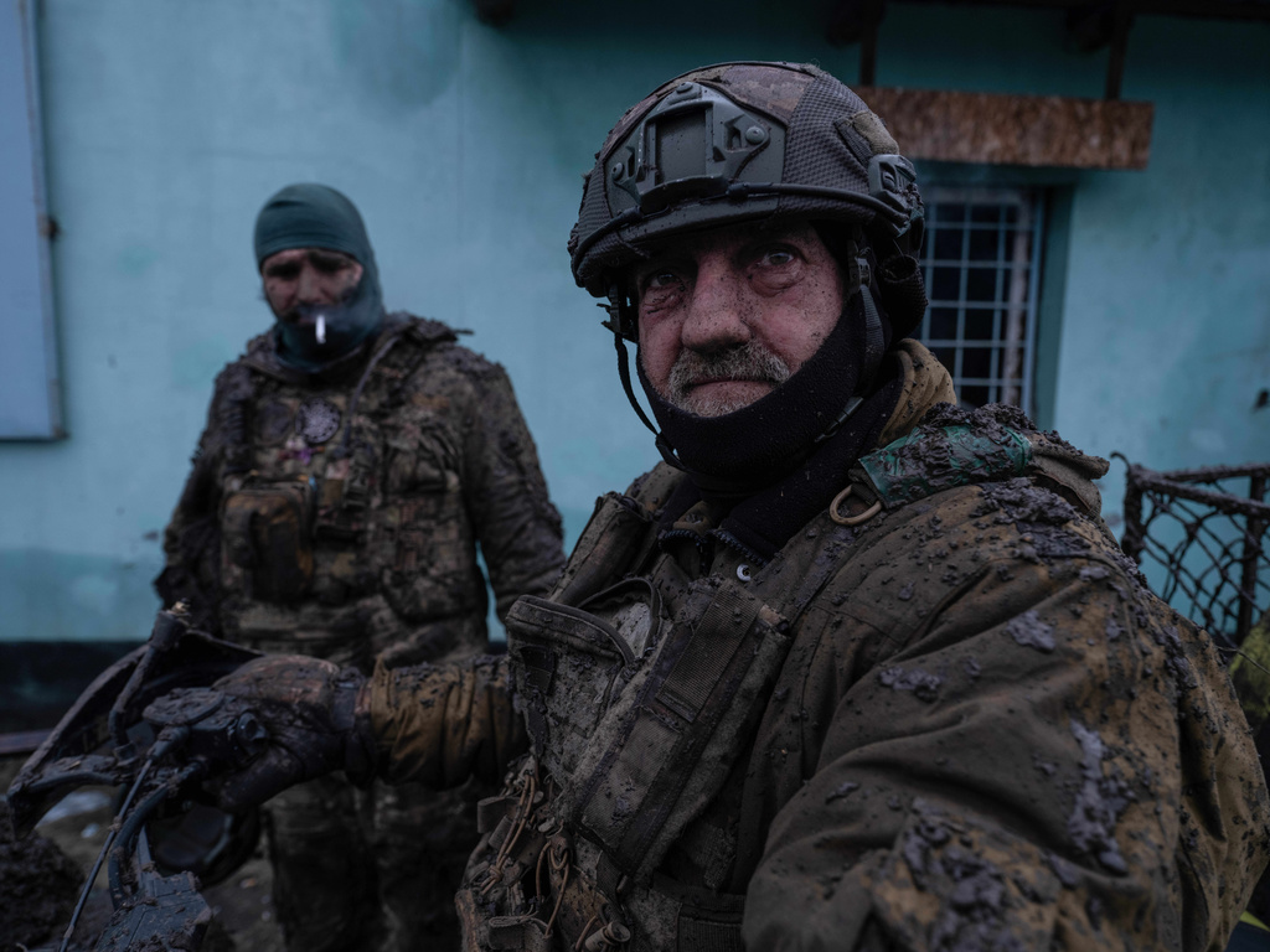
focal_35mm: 24
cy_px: 476
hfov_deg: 71.6
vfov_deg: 56.8
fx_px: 881
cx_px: 635
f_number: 5
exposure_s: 1/200
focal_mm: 30
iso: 400
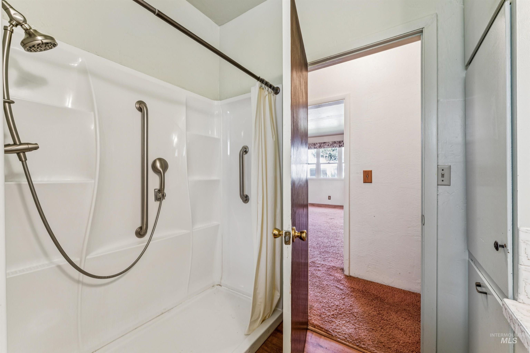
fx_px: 218
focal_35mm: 15
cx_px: 265
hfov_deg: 101.1
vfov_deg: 78.1
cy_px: 176
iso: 400
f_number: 13
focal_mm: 14.8
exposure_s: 1/3.33
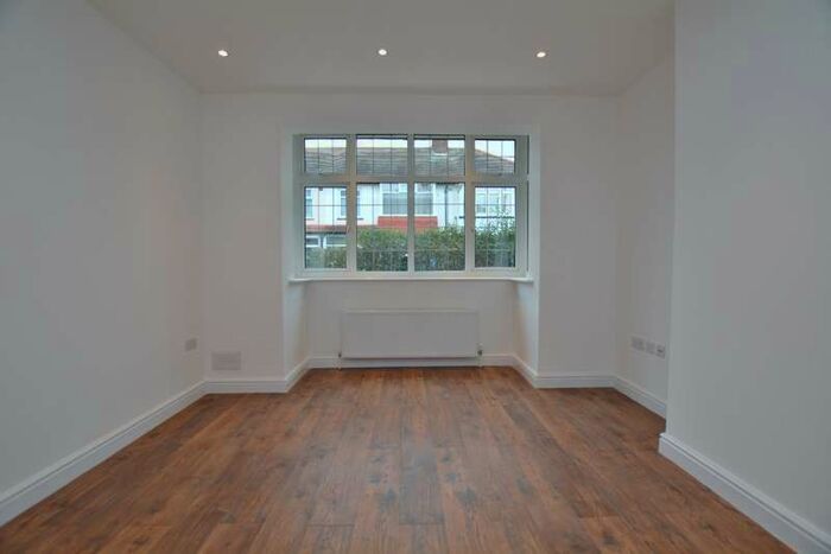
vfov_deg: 77.4
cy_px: 277
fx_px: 346
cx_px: 416
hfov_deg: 100.4
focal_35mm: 15
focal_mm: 10
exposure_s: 1/80
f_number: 4.5
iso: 200
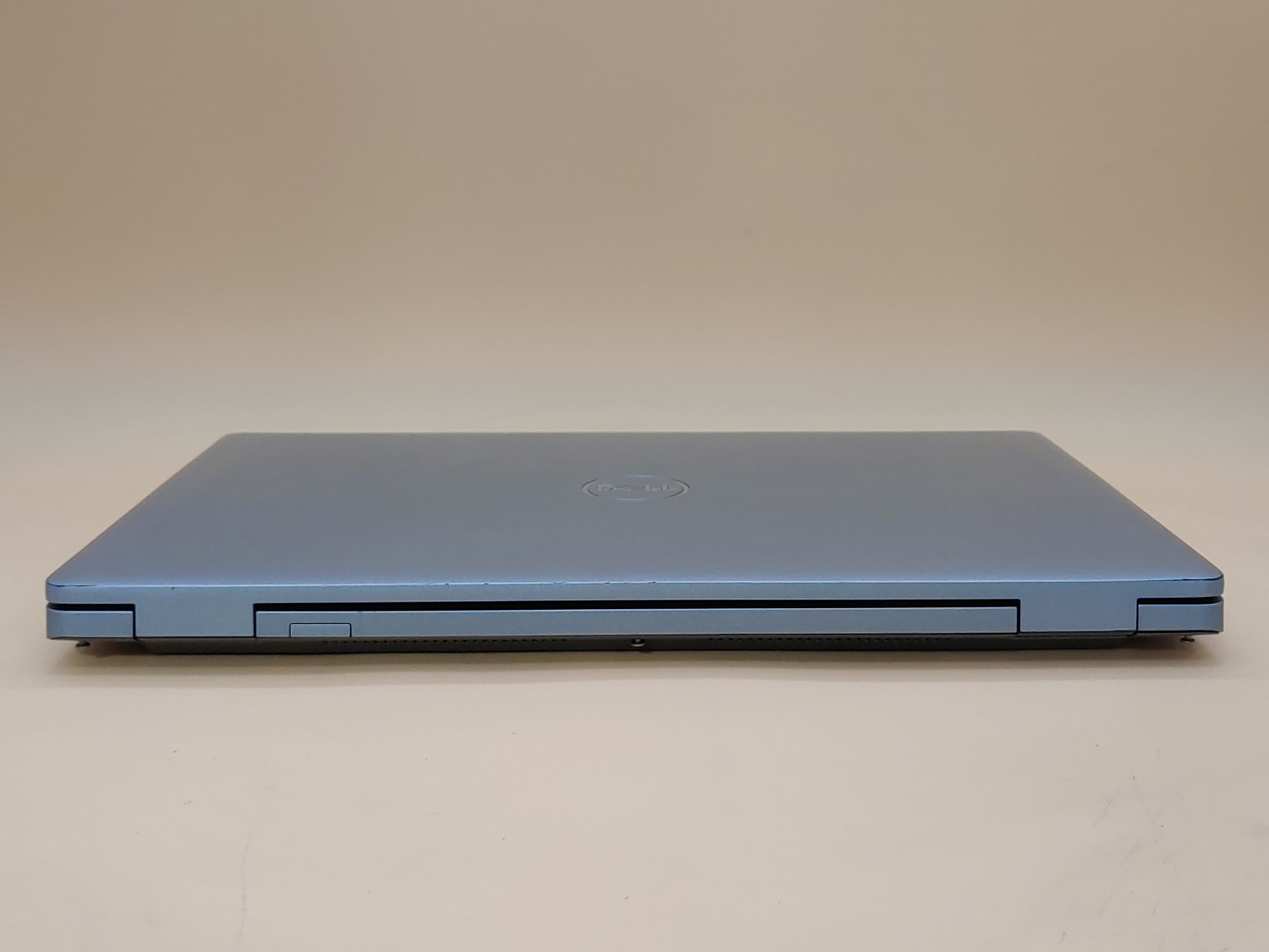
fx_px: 1503
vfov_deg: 35.1
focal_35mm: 41
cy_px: 476
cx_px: 634
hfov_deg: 45.8
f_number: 1.8
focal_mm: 4.36
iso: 100
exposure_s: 1/120
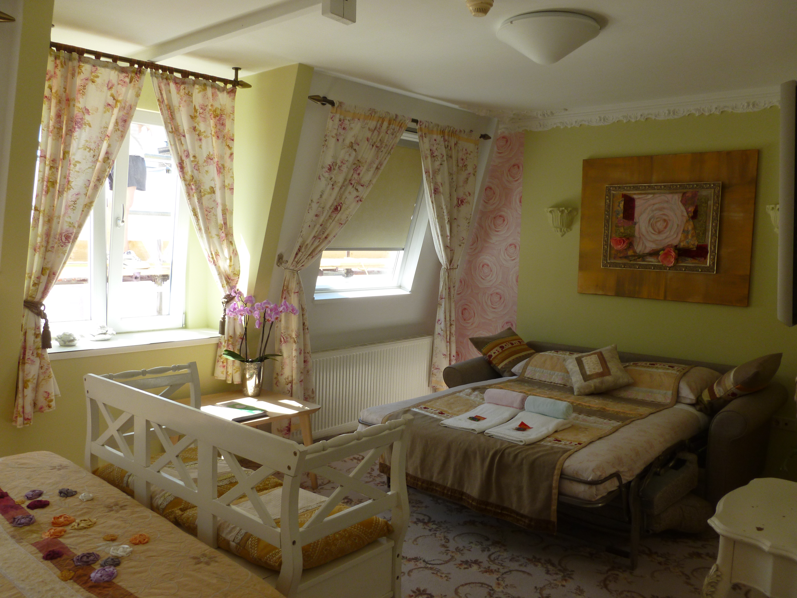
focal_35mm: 28
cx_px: 398
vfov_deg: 49.7
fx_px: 645
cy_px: 299
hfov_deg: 63.4
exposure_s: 1/100
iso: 100
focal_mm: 5
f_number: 3.3
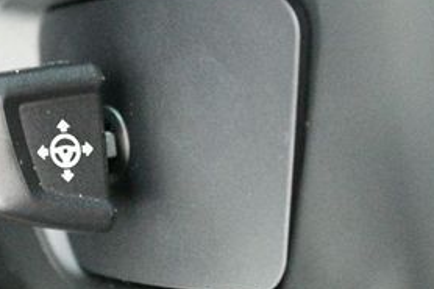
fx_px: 2277
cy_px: 141
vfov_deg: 7.3
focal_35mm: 189
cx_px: 55
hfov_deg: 10.8
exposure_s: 1/10
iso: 12800
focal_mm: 55
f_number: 5.6
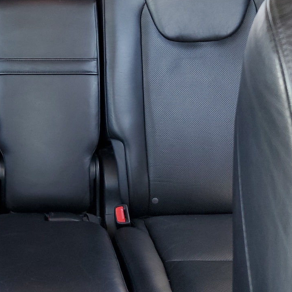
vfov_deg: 32.9
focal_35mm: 51
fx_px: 487
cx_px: 40
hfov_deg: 32.1
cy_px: 82
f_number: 1.5
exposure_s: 1/60.2
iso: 102
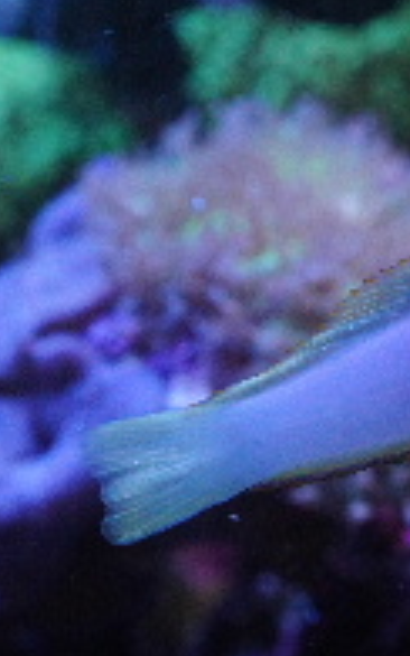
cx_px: 507
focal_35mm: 172
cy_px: 340
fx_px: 3073
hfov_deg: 7.6
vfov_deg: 12.2
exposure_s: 1/125
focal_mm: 50
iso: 3200
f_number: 9
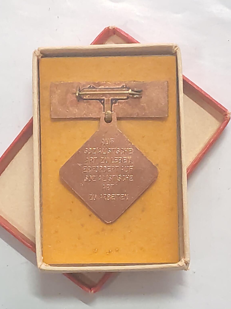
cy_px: 161
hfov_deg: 12.2
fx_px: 1077
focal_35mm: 121
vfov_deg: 16.3
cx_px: 99
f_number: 1.95
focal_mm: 5.52
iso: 800
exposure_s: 1/33
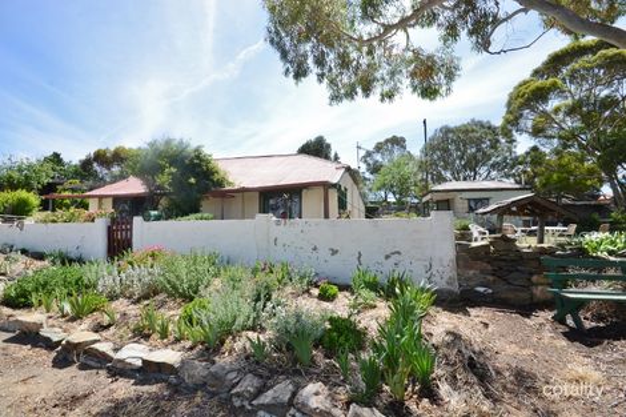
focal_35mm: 15
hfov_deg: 100.4
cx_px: 313
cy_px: 208
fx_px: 261
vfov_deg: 77.3
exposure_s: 1/200
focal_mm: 10
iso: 320
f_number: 13
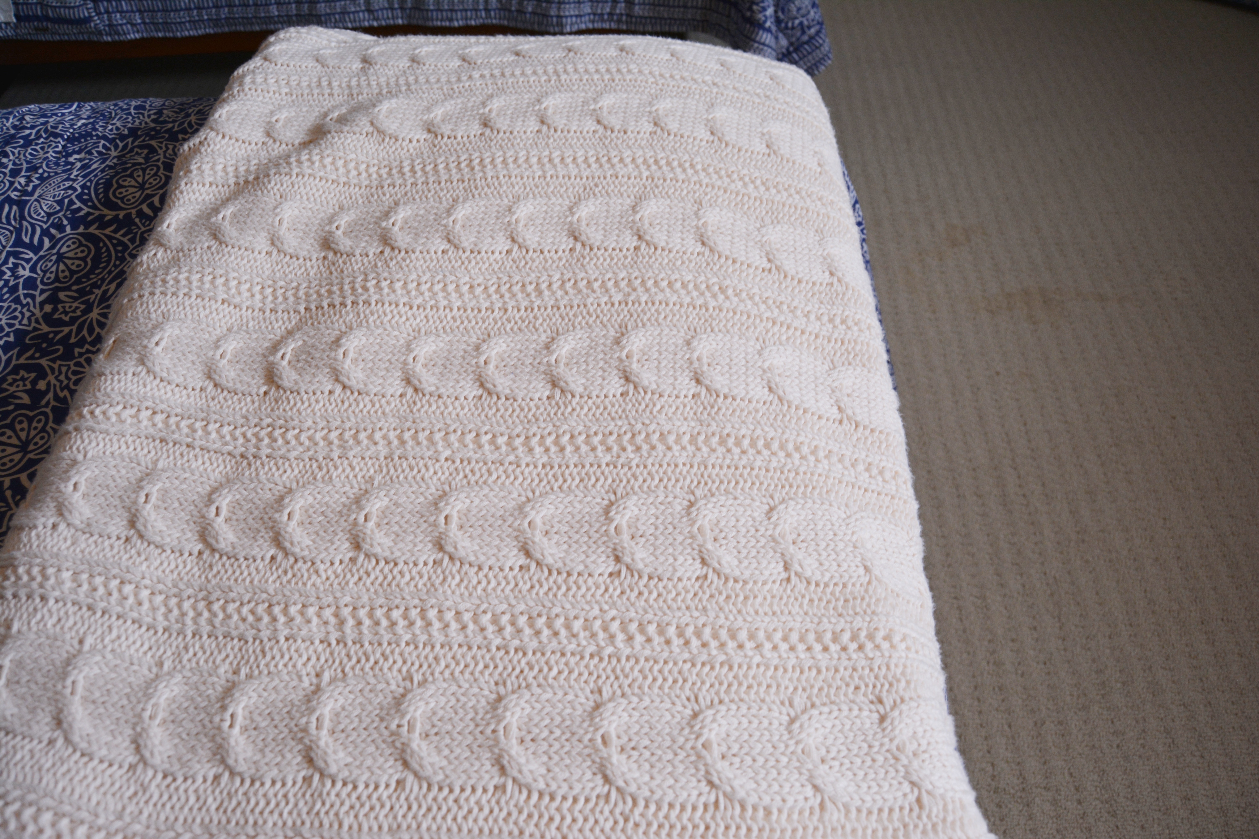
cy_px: 420
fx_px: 944
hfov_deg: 67.4
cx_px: 630
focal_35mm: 27
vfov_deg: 47.9
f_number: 4.5
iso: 400
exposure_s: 1/80
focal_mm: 18
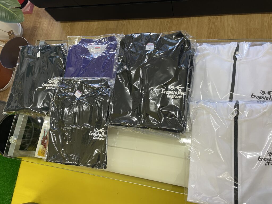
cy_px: 102
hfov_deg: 67.3
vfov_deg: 53.1
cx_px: 136
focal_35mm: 26
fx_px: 204
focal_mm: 4.2
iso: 80
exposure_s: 1/120
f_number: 1.6
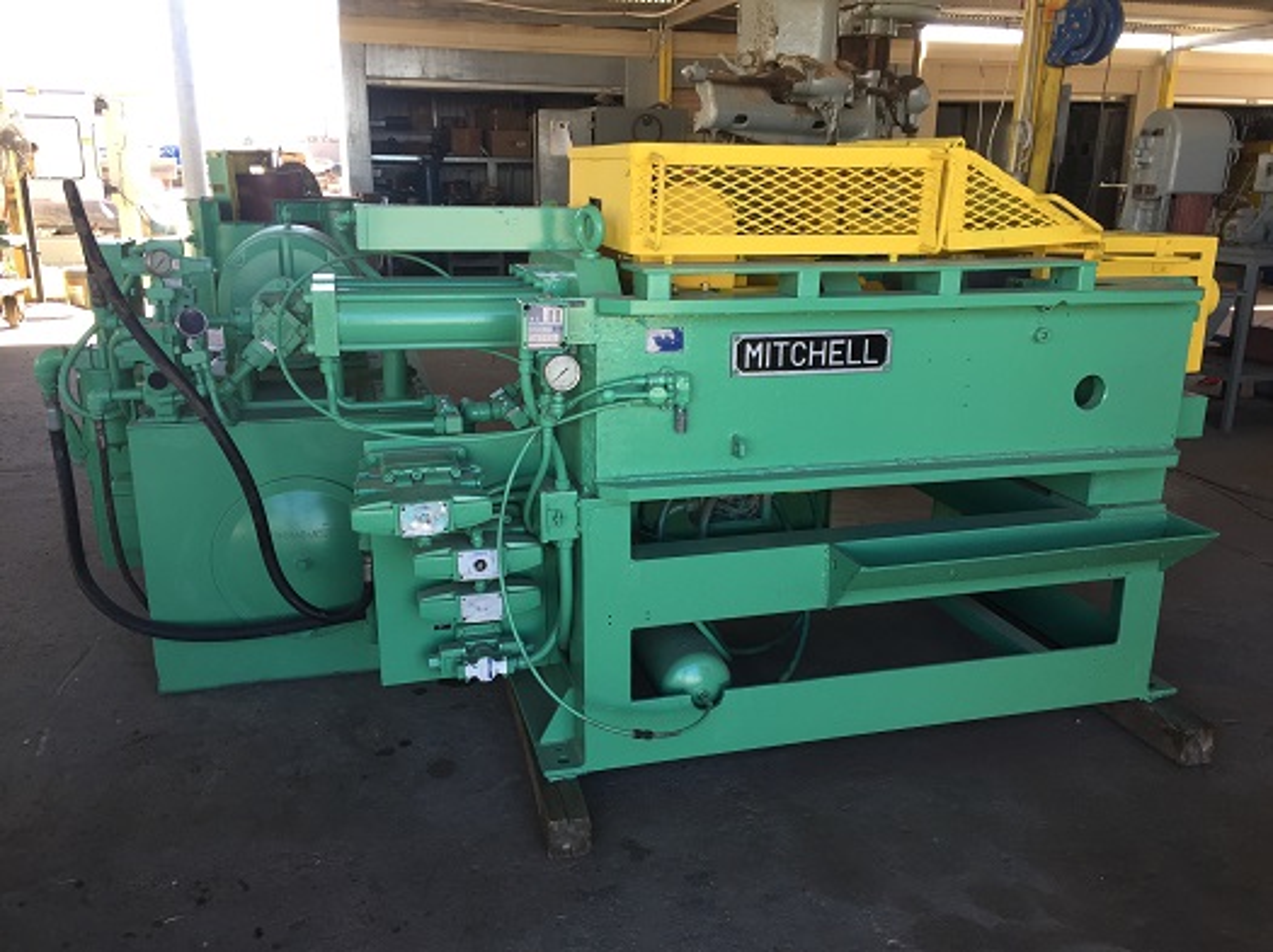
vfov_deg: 48.2
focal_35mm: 29
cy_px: 476
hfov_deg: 61.7
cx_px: 636
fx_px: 1066
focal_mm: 4.15
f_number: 2.2
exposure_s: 1/120
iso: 32
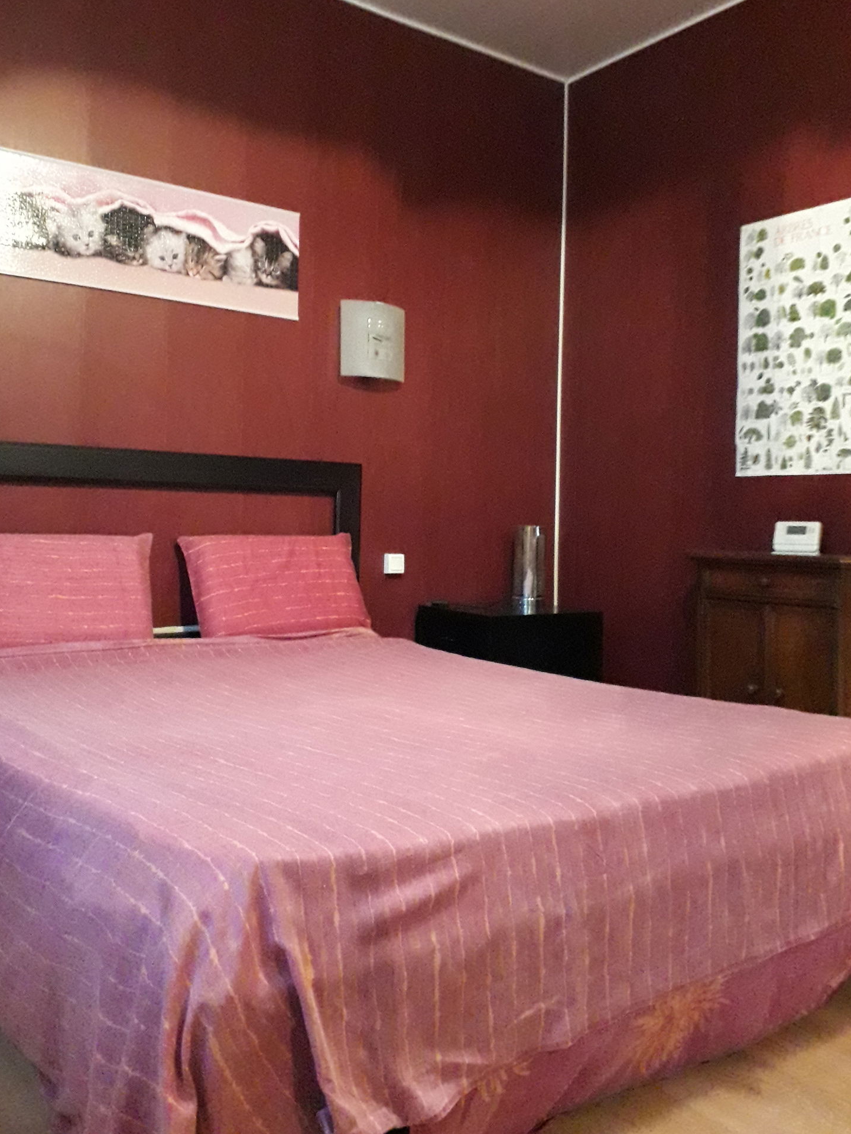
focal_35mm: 30
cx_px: 403
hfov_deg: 46.8
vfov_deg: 59.8
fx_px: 983
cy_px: 509
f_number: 1.9
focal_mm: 3.6
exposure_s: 1/17
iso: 800
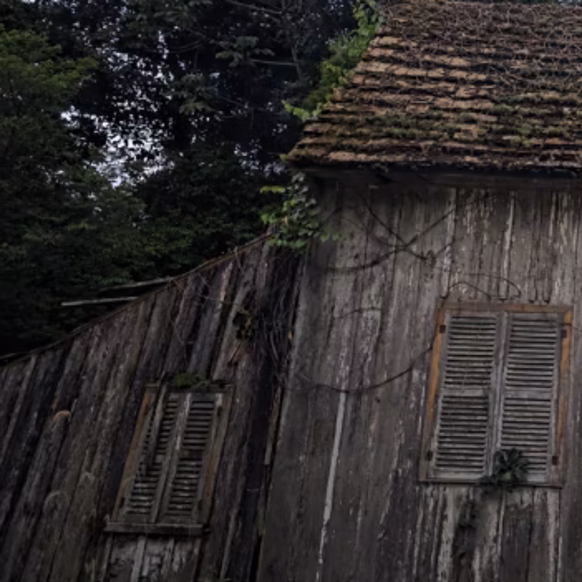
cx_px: 653
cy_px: 161
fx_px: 951
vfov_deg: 33.5
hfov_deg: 30.2
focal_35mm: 50
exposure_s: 1/20
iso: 1600
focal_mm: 6.3
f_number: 1.7
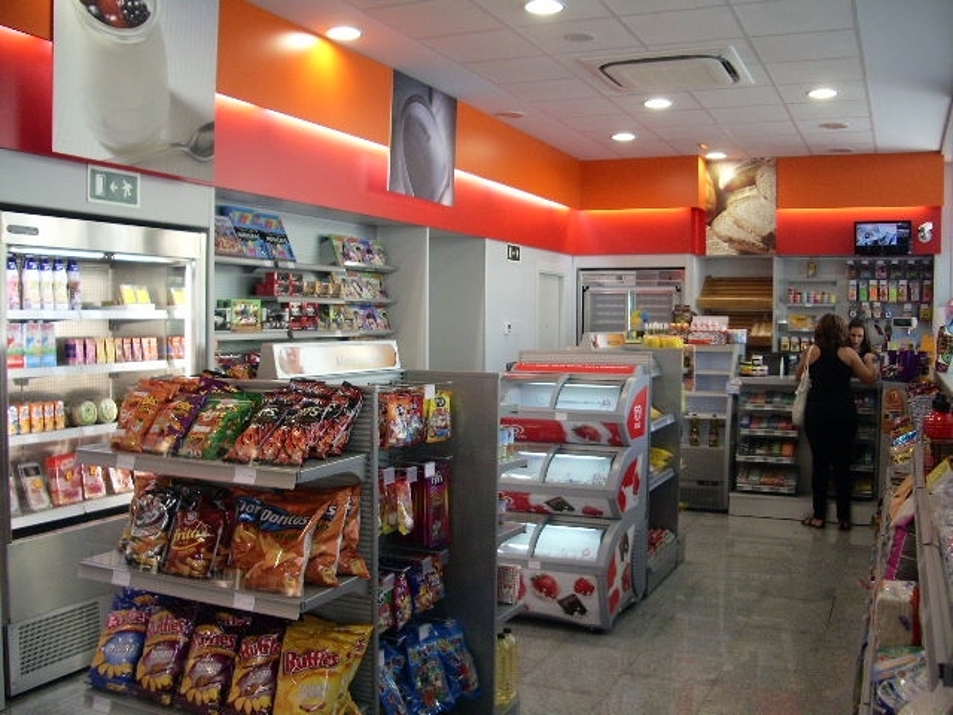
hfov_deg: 52.6
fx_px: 964
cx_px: 476
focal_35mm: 35
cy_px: 358
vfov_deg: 40.7
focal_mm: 5.8
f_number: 2.6
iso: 160
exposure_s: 1/80
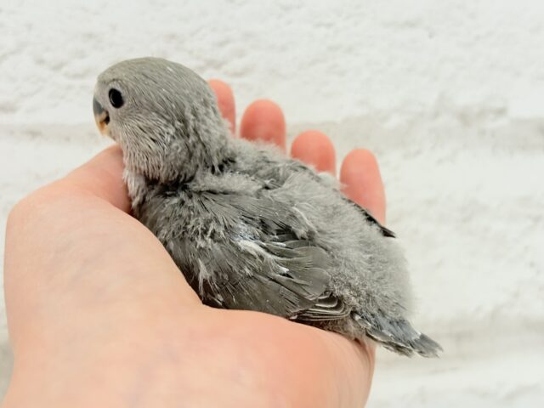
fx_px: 817
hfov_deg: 36.8
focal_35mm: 52
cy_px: 204
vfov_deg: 28.0
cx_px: 272
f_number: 1.6
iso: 125
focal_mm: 5.96
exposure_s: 1/100
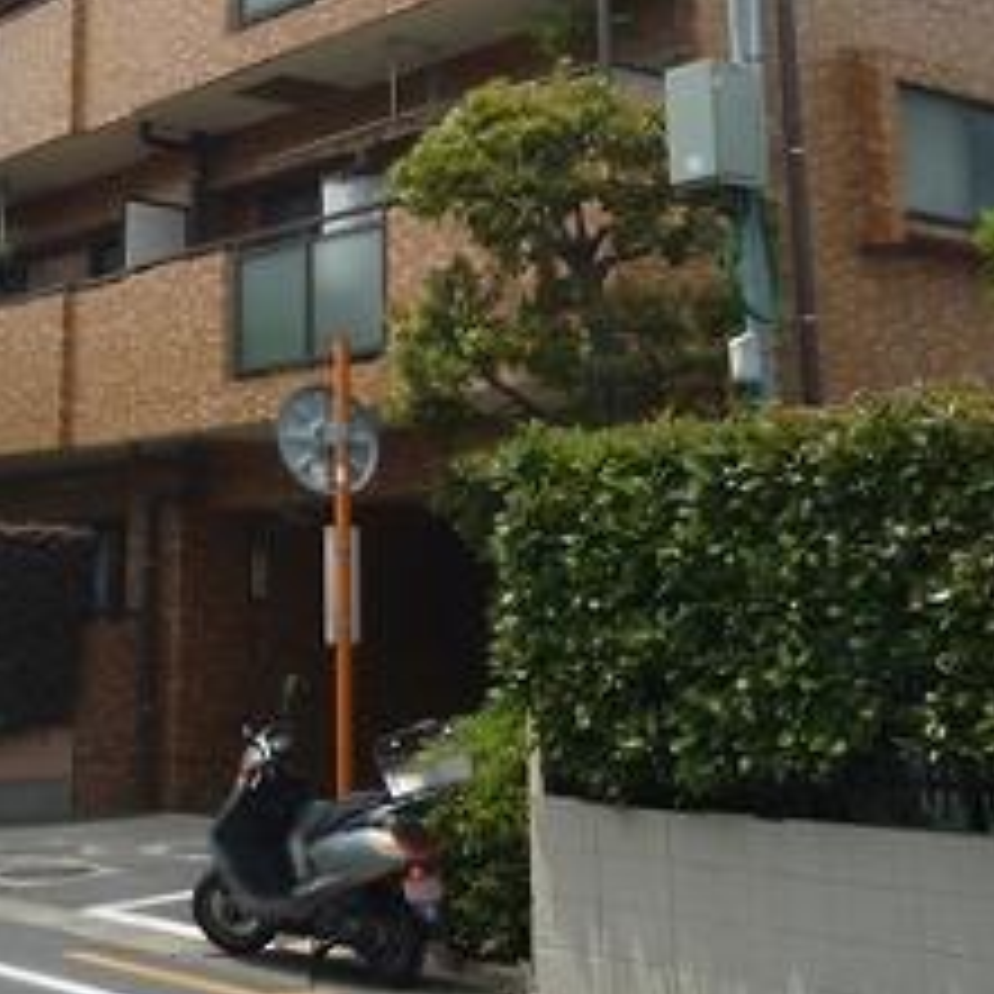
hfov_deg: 28.2
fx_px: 1949
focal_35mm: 60
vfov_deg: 27.4
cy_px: 67
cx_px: 261
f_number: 4
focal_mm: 4.4
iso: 100
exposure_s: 1/640
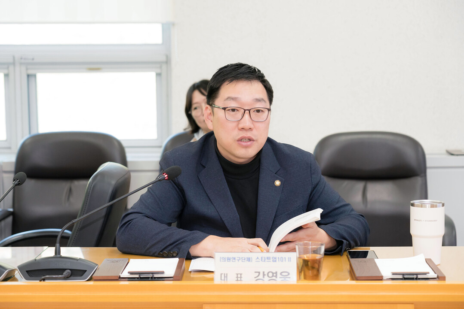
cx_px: 232
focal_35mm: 71
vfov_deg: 19.2
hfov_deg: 28.4
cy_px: 154
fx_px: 915
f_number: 4
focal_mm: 71
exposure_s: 1/250
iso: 3200
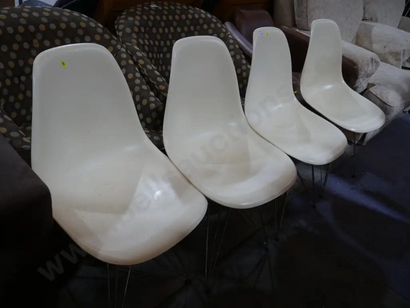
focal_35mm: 32
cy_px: 154
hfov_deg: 56.8
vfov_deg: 44.2
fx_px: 379
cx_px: 205
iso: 200
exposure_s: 1/60
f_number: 3.6
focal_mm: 16
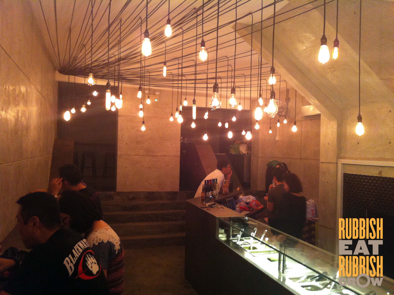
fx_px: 398
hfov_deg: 52.7
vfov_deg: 40.6
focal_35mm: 35
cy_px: 148
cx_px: 197
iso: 250
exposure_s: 1/15
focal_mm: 3.85
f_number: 2.8
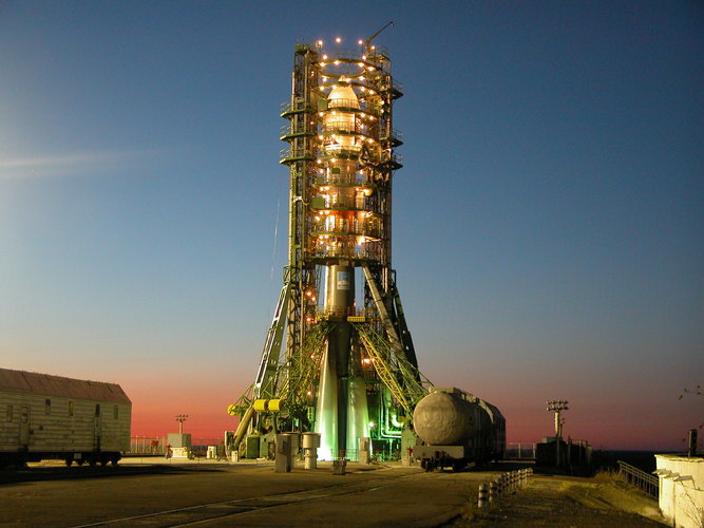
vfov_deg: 23.6
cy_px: 264
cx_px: 352
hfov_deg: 31.2
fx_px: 1261
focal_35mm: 62
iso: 400
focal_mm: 15.7
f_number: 3.2
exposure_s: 1/3.2
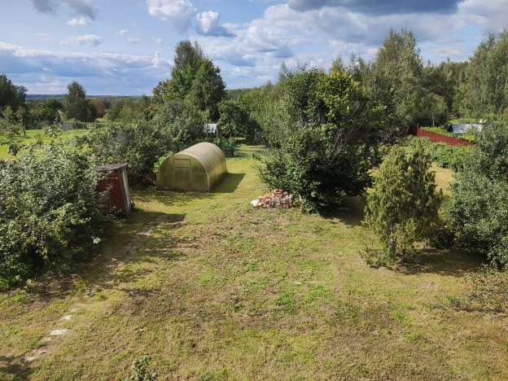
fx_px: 367
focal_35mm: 25
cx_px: 254
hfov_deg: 69.4
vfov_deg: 54.9
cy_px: 190
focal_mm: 4.71
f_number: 1.79
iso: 50
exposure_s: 1/1759
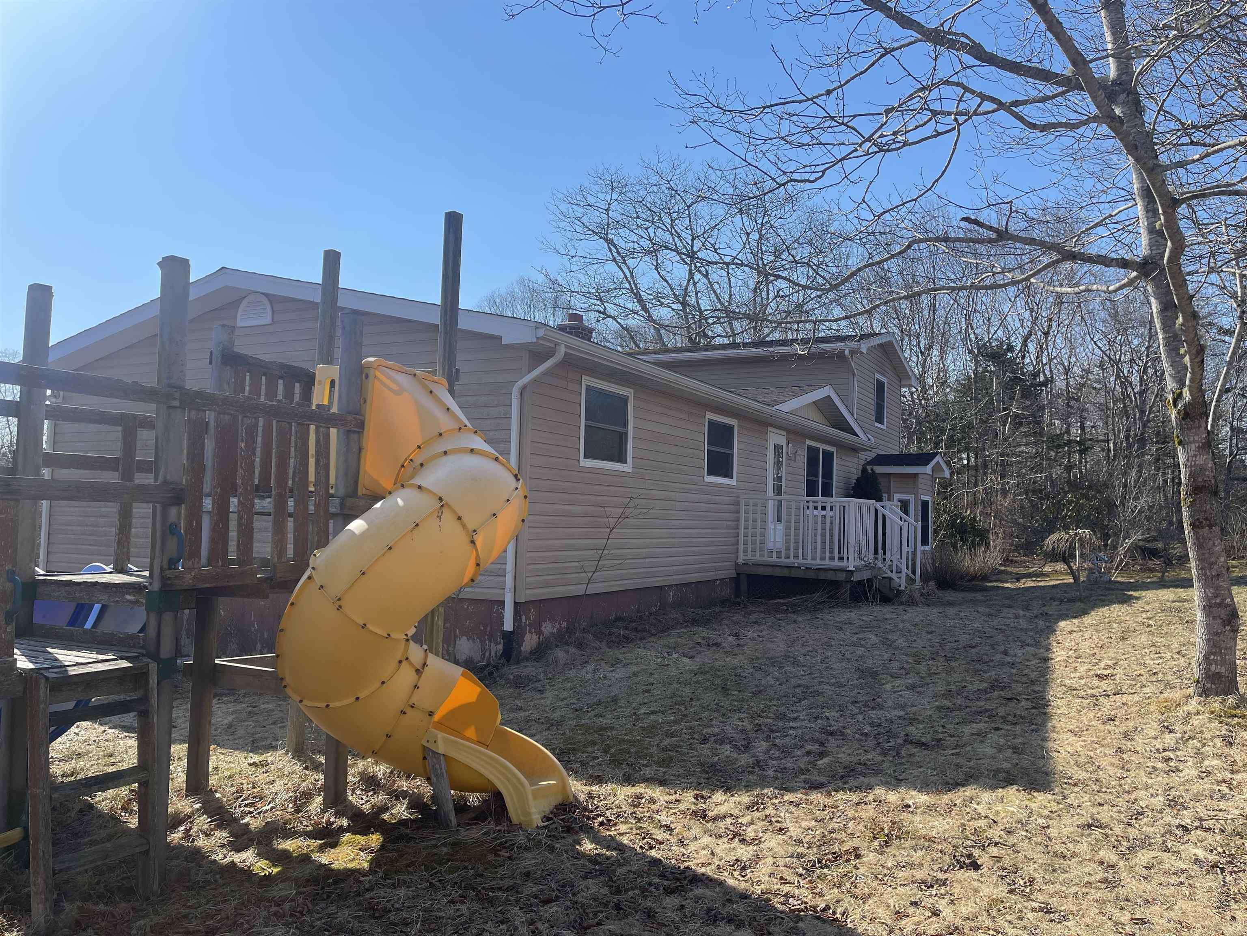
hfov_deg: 69.4
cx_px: 624
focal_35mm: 25
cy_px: 468
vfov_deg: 54.9
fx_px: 901
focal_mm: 5.1
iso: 32
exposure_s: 1/3165
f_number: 1.6
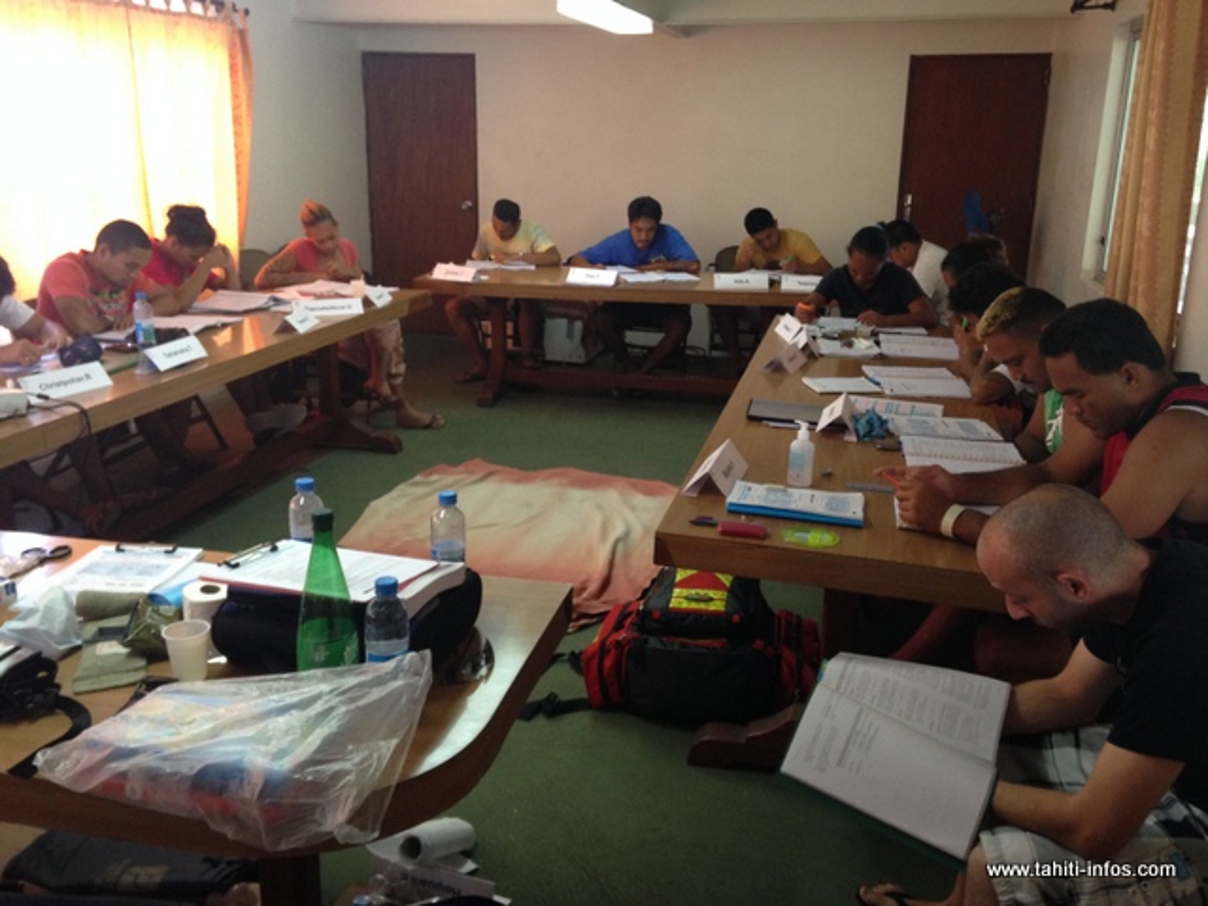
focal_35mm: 33
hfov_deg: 55.4
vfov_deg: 42.9
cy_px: 453
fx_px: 1152
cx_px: 604
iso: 160
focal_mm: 4.12
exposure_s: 1/20
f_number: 2.4
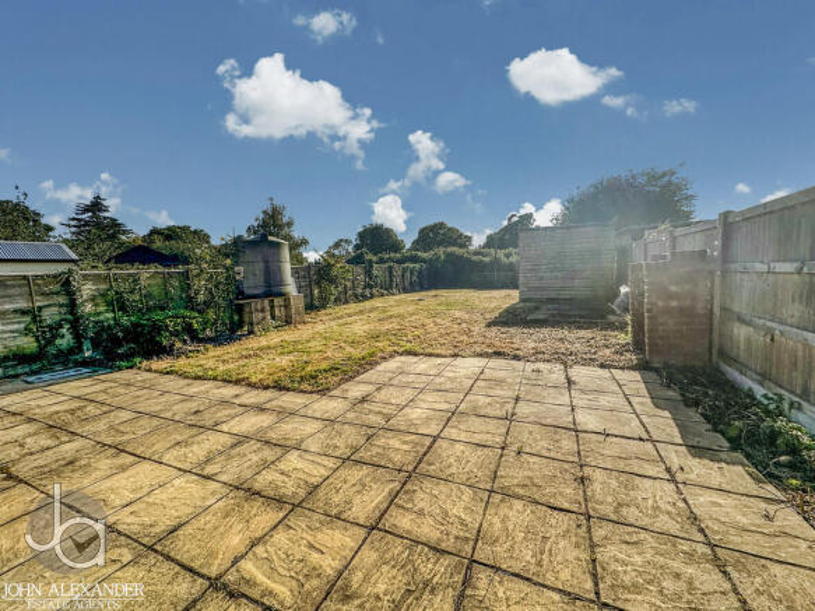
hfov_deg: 102.1
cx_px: 408
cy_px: 306
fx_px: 330
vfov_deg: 85.7
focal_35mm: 14
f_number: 2.2
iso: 50
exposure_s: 1/5051
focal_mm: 2.22
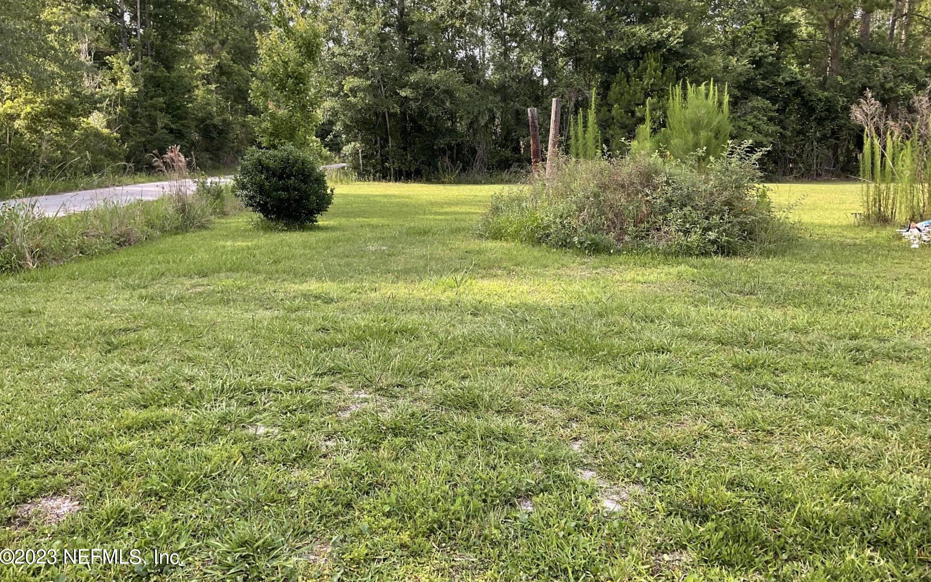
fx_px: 787
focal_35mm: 31
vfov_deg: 40.5
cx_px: 466
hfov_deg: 61.2
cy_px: 237
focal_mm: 3
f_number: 1.8
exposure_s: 1/232
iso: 16
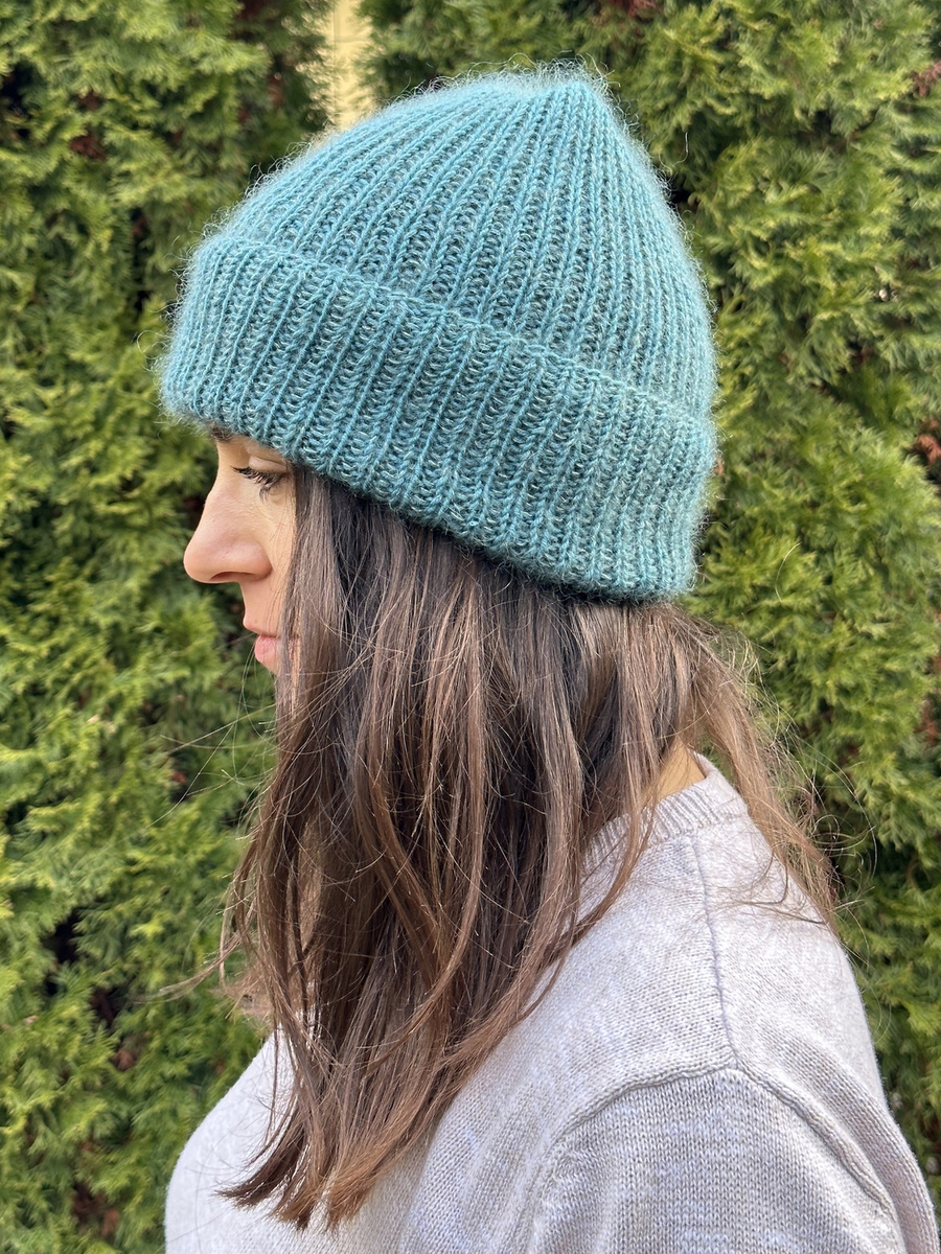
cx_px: 470
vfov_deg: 39.7
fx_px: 1740
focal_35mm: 48
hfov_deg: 30.3
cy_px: 627
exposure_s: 1/76
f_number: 1.78
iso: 80
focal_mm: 6.86
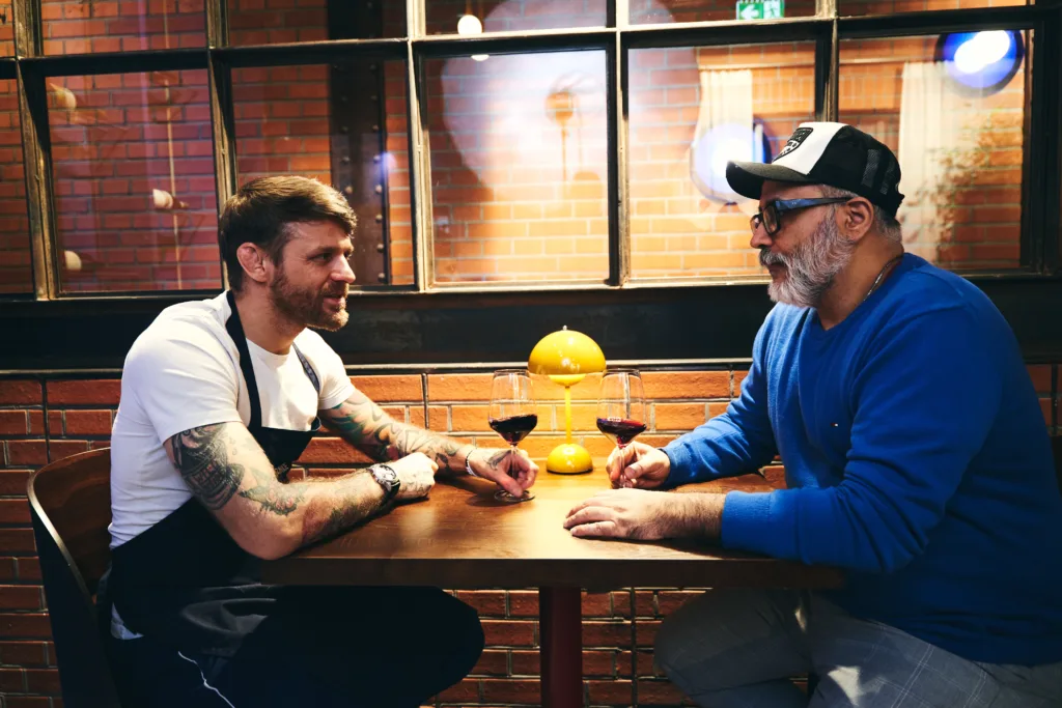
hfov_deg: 73.7
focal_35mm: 24
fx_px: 708
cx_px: 531
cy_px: 354
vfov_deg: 53.1
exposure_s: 1/40
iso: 3200
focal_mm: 24
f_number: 2.8
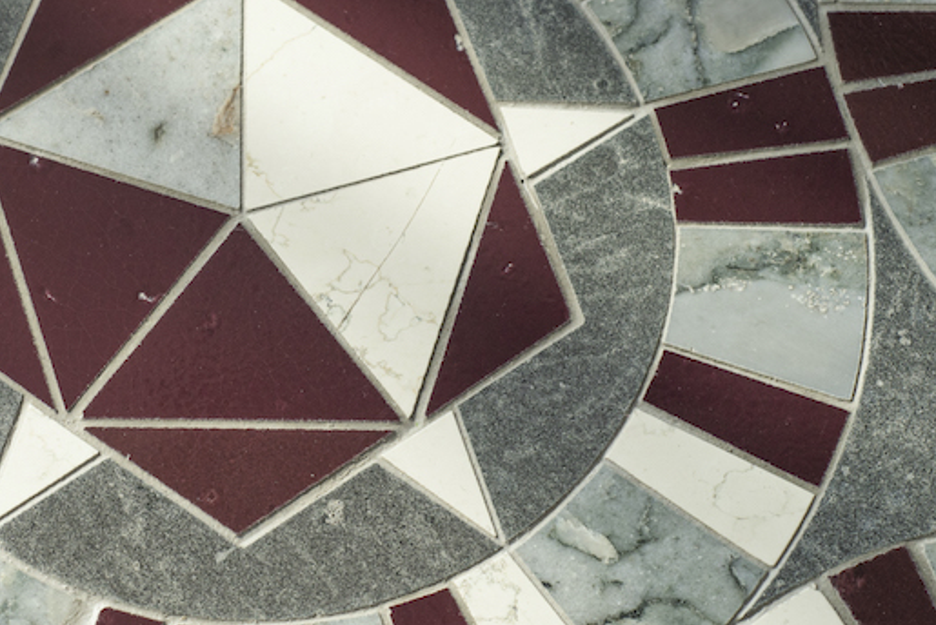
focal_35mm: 97
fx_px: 2523
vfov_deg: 14.1
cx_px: 115
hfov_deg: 20.6
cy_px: 290
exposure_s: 1/200
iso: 320
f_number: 7.1
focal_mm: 50
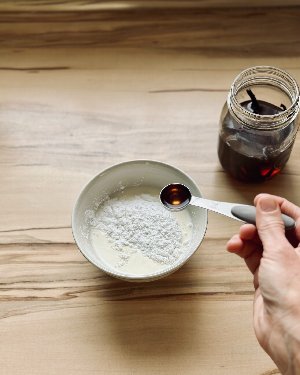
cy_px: 193
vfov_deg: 36.7
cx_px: 149
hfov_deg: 29.7
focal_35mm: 51
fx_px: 566
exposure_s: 1/121
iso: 80
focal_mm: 6.86
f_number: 1.78
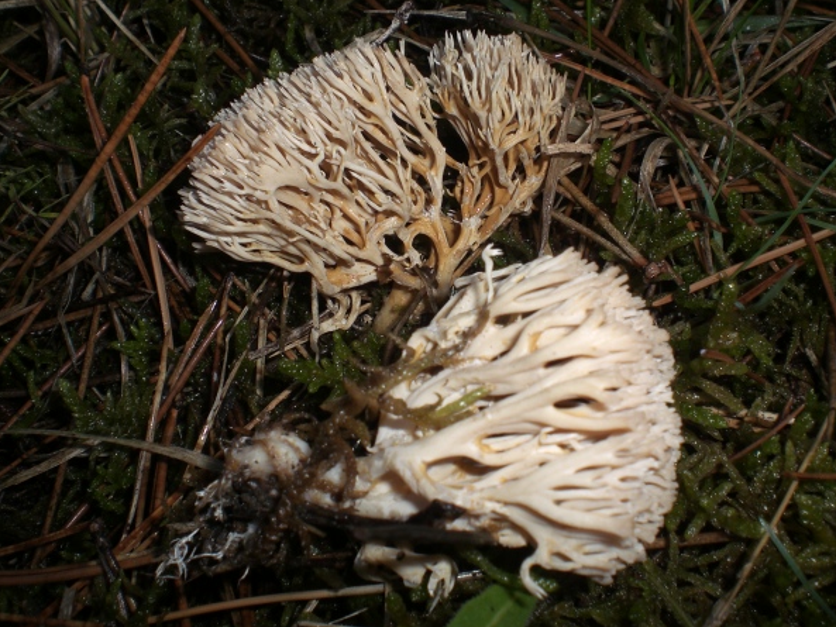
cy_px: 293
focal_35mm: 41
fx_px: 990
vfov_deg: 35.1
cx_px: 420
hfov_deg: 45.8
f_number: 4.4
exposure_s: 1/60
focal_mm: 6.3
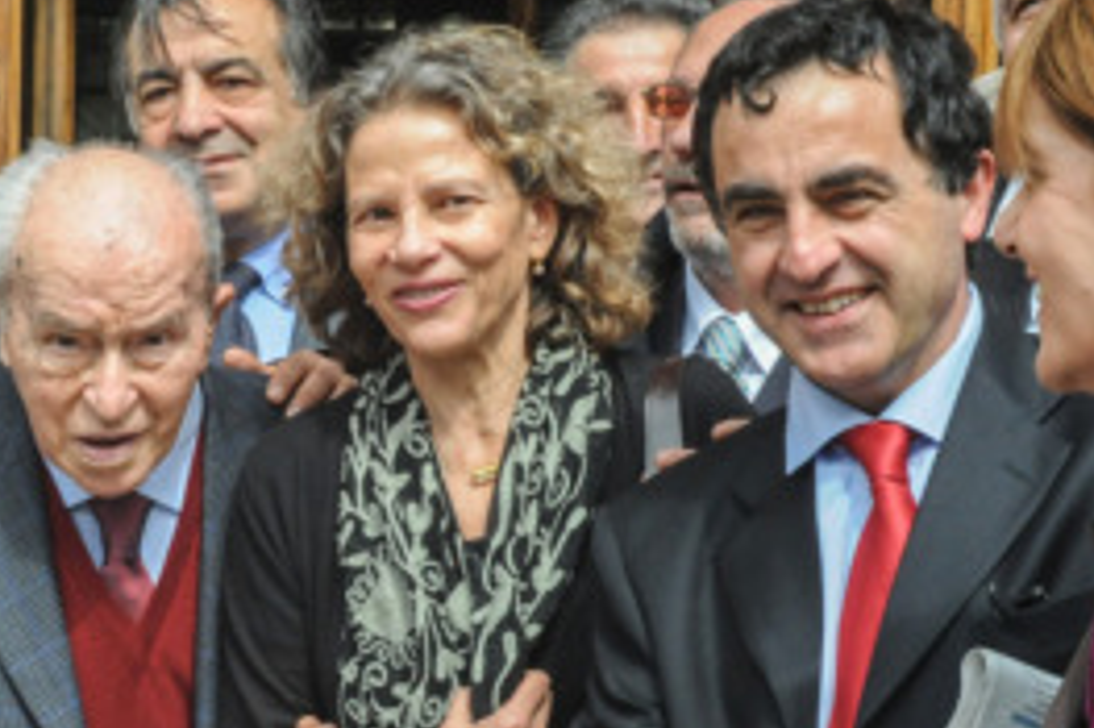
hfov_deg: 17.3
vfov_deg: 11.7
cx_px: 200
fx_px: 3553
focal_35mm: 117
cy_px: 587
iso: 2000
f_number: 14
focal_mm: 48
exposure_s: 1/500
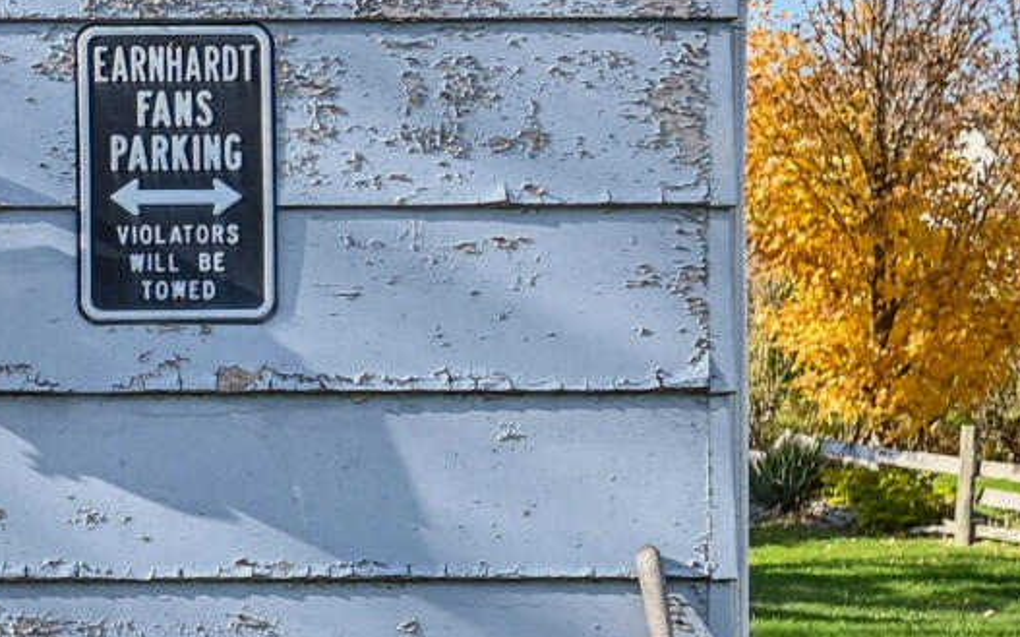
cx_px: -865
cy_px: 666
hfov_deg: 15.0
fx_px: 3304
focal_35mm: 119
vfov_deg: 10.9
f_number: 4
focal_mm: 20.5
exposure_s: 1/1000
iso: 400
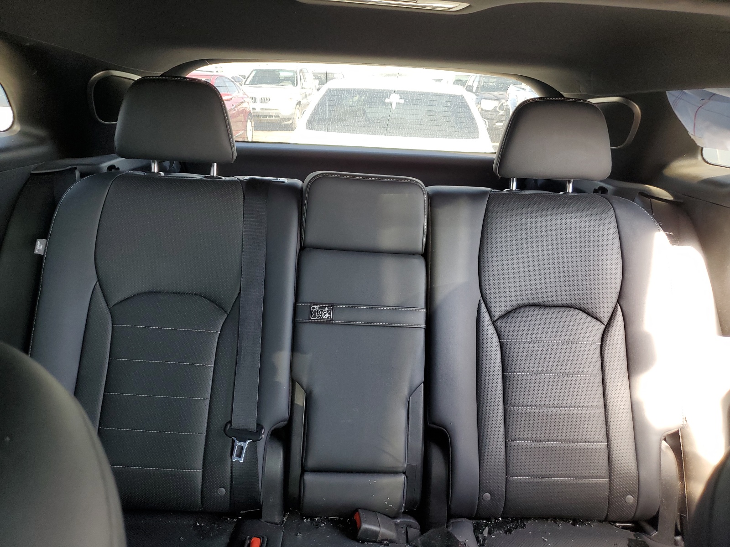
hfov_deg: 67.3
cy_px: 274
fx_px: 548
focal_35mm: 26
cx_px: 365
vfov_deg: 53.1
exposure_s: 1/120
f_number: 1.5
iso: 72
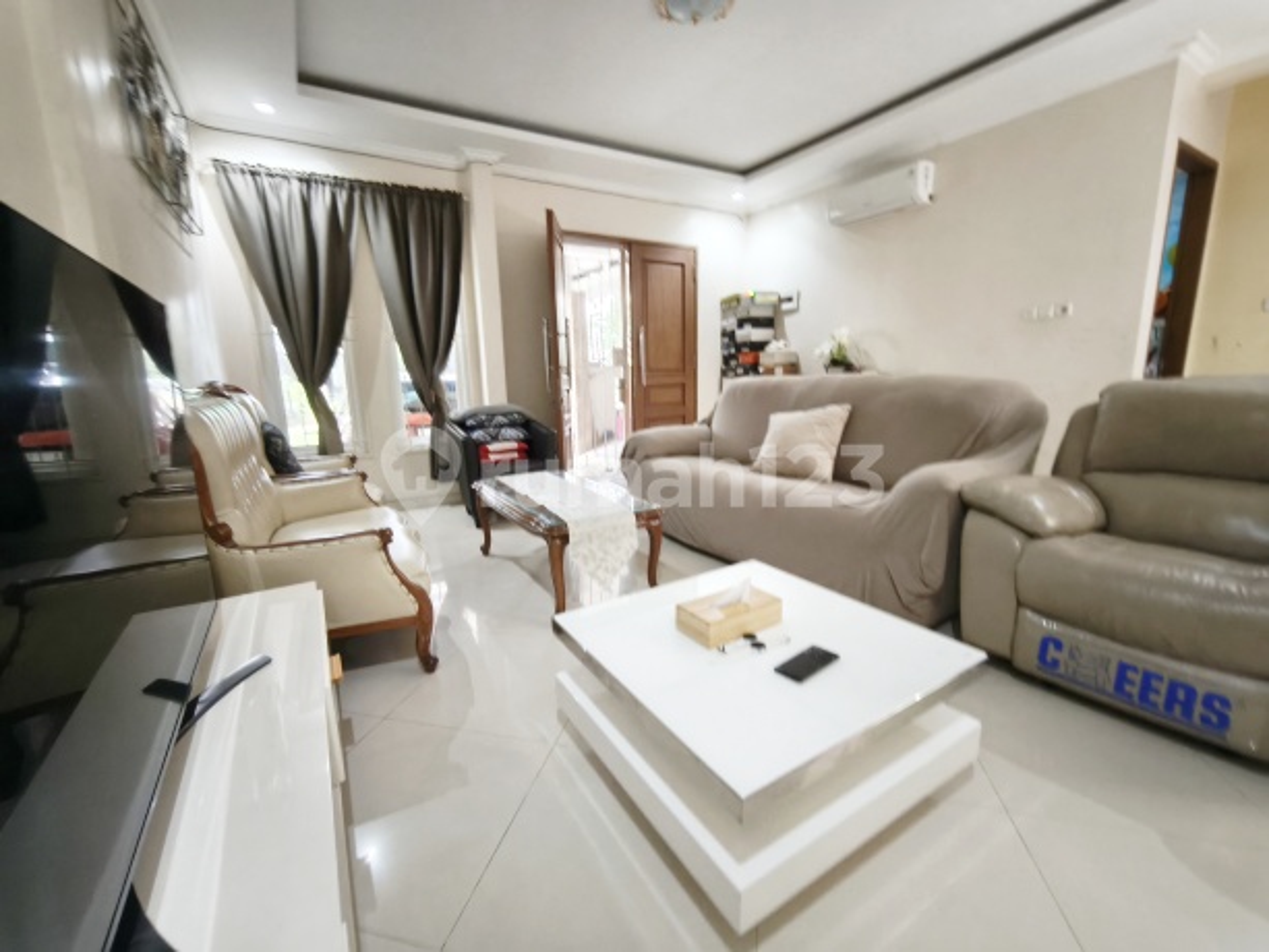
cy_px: 476
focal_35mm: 15
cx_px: 634
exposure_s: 1/25
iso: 500
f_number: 2.2
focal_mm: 1.91
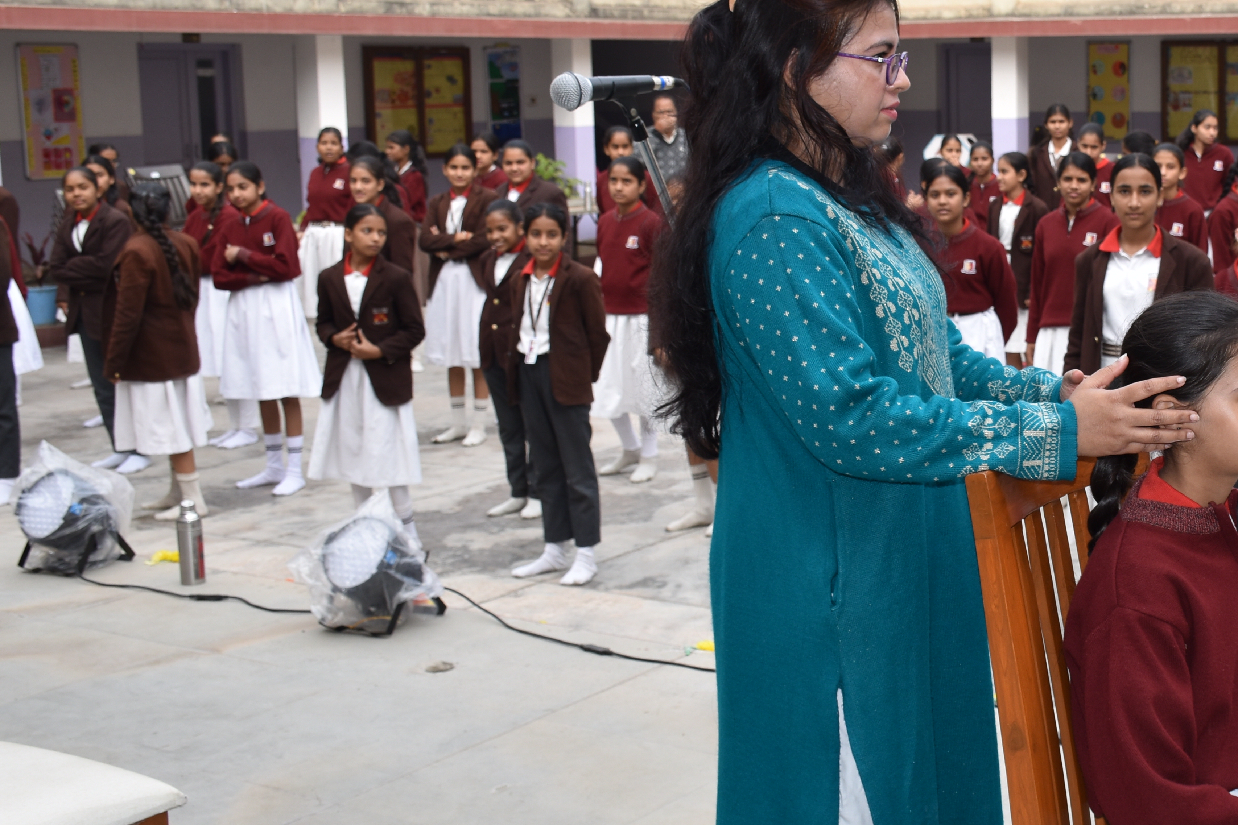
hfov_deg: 33.1
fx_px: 1994
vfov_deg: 23.3
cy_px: 323
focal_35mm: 58
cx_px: 1055
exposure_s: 1/160
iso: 100
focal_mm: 22
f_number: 6.3
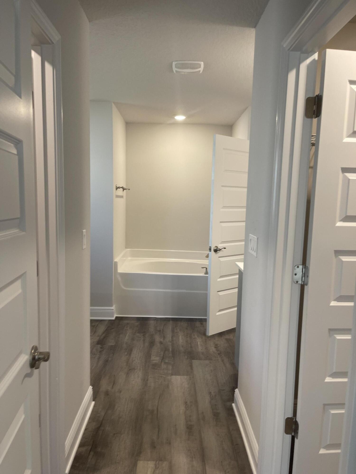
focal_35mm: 25
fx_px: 343
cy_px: 237
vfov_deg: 69.4
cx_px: 178
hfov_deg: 54.9
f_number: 1.6
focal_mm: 5.1
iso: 64
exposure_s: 1/60
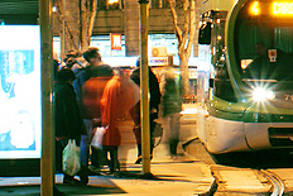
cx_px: 571
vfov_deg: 7.1
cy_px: -225
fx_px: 1507
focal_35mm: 185
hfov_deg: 10.3
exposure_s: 3.2
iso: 200
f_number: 8
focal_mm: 28
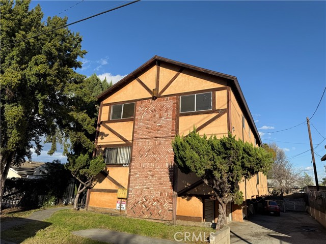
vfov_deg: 56.8
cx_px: 163
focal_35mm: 24
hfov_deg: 71.6
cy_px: 122
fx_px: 226
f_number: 1.78
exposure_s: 1/2445
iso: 80
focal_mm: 6.76
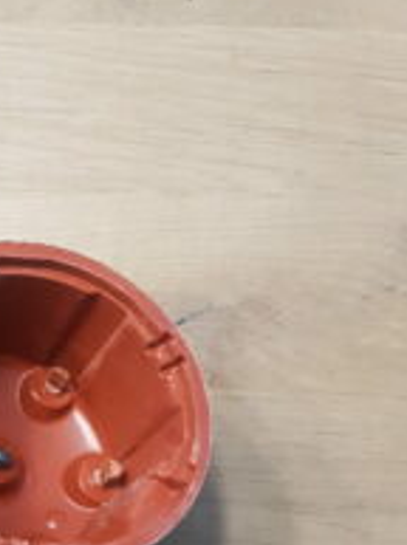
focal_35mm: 54
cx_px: 17
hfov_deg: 25.8
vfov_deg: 34.8
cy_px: 415
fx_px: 849
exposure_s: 1/33
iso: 160
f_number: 1.7
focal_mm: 4.2
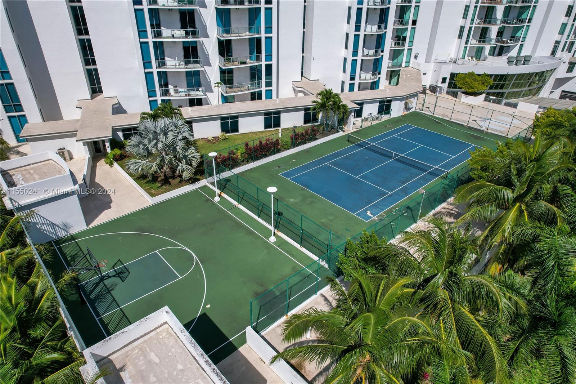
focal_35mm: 22
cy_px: 192
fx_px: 352
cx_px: 288
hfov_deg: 78.6
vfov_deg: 57.2
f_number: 2.8
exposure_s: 1/5000
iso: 100
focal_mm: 8.38
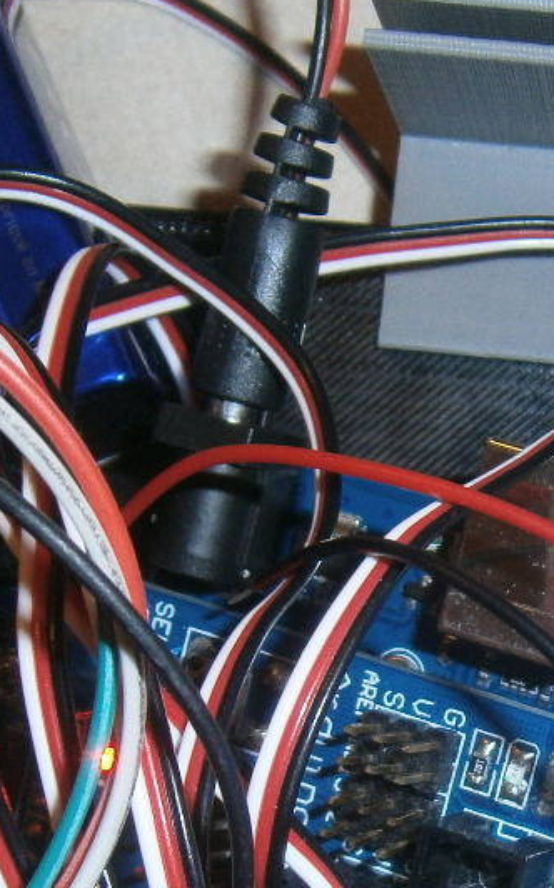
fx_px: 2152
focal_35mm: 89
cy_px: 734
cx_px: 622
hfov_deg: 14.3
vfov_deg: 22.9
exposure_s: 1/30
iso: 125
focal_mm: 5.5
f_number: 2.9
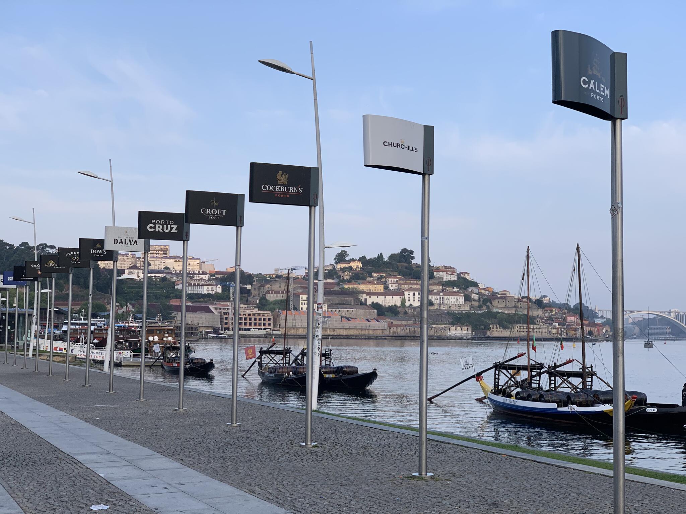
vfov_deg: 28.0
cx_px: 343
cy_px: 257
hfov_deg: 36.8
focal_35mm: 52
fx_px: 1031
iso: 16
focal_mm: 6
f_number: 2.4
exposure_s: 1/311
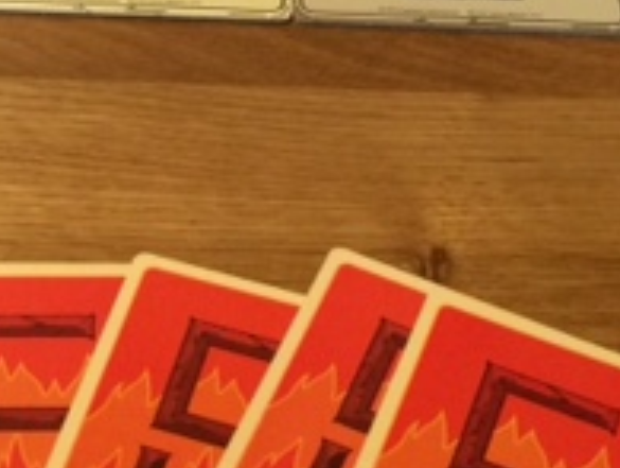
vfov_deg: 15.5
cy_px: 67
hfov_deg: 20.4
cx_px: 137
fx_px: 1705
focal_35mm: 95
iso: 160
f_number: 2.2
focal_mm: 4.15
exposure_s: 1/30
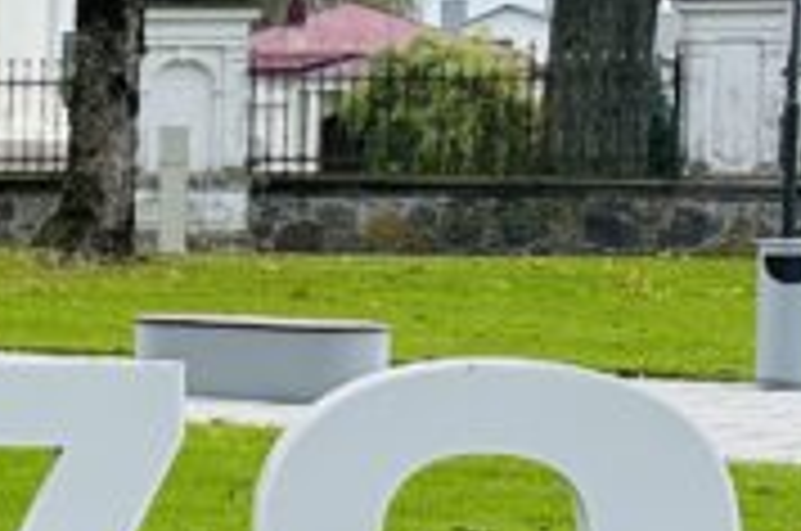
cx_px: -1368
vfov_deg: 9.5
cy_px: 310
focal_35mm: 144
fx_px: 3198
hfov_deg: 11.0
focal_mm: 6.86
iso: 80
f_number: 1.78
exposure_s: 1/1517
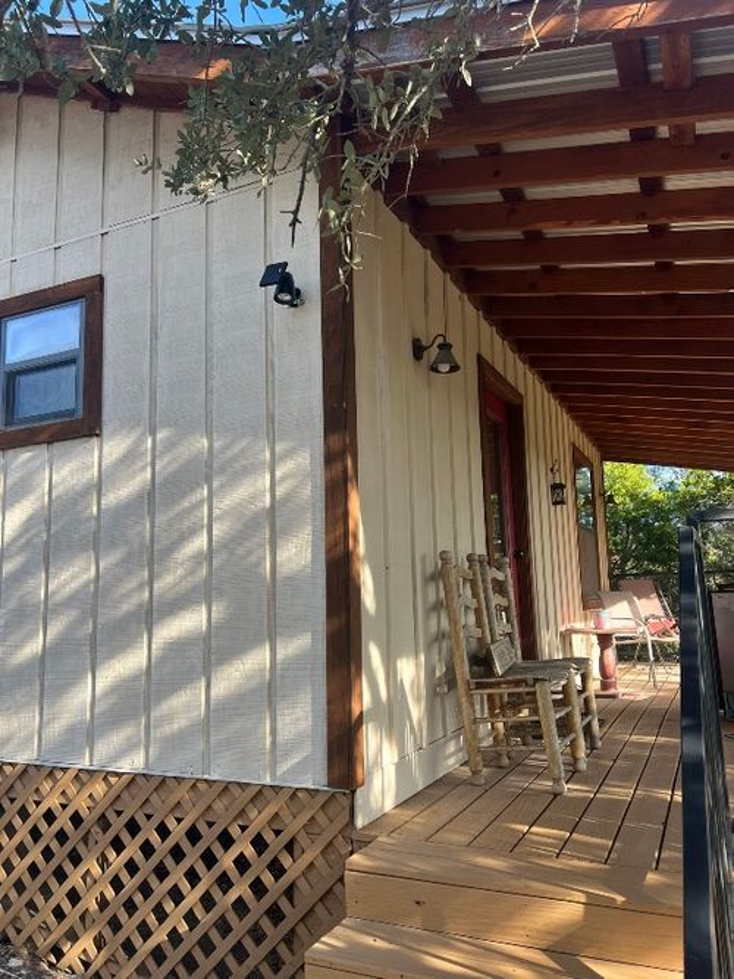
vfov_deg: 67.3
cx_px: 367
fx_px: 735
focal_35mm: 26
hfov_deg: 53.0
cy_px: 490
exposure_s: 1/533
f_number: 1.5
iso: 50
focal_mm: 5.7
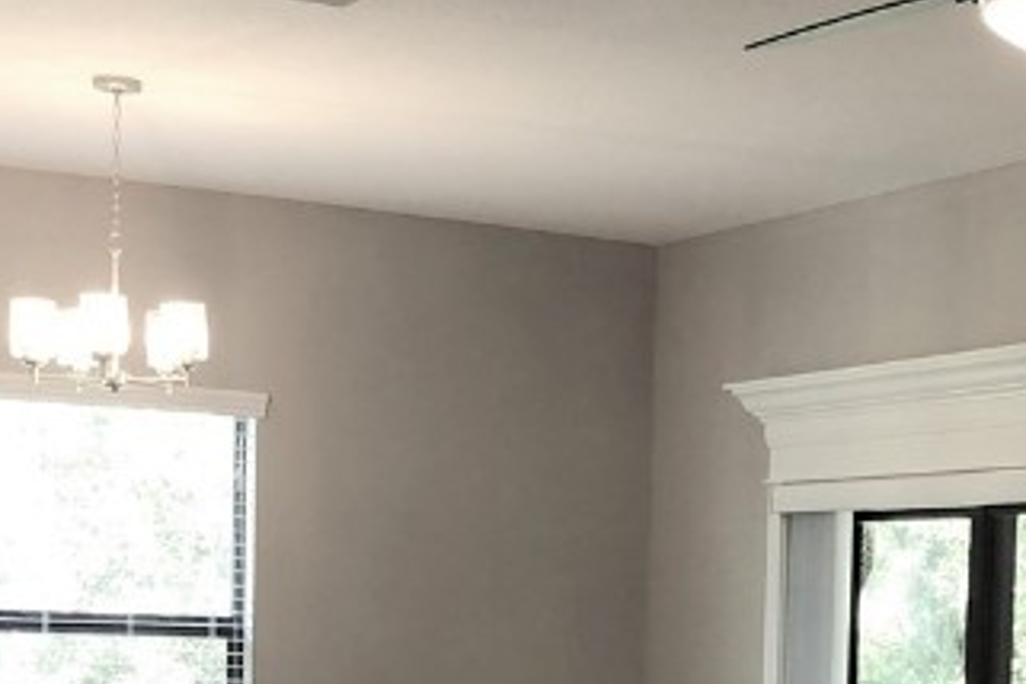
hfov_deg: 21.6
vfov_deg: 14.3
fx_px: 2650
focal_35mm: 93
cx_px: 844
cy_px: 812
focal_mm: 4
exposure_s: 1/30
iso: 25
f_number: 1.8
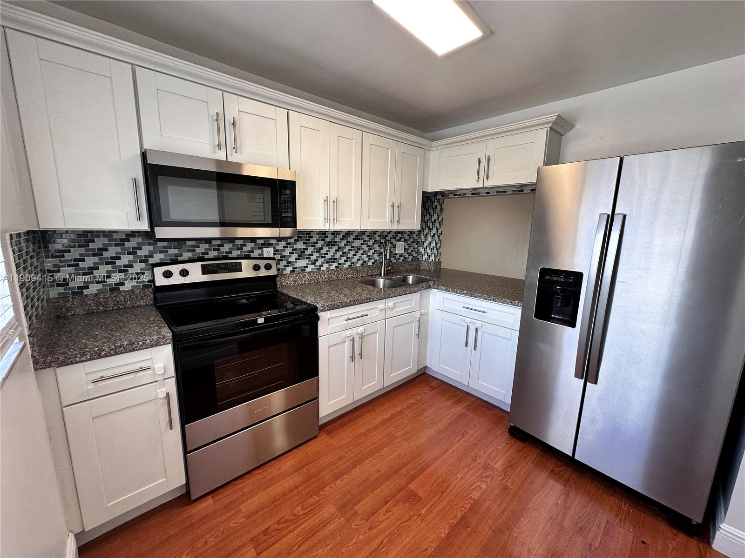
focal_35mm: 14
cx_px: 372
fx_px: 301
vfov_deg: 85.7
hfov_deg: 102.1
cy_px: 279
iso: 125
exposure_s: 1/120
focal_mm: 2.22
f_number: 2.2
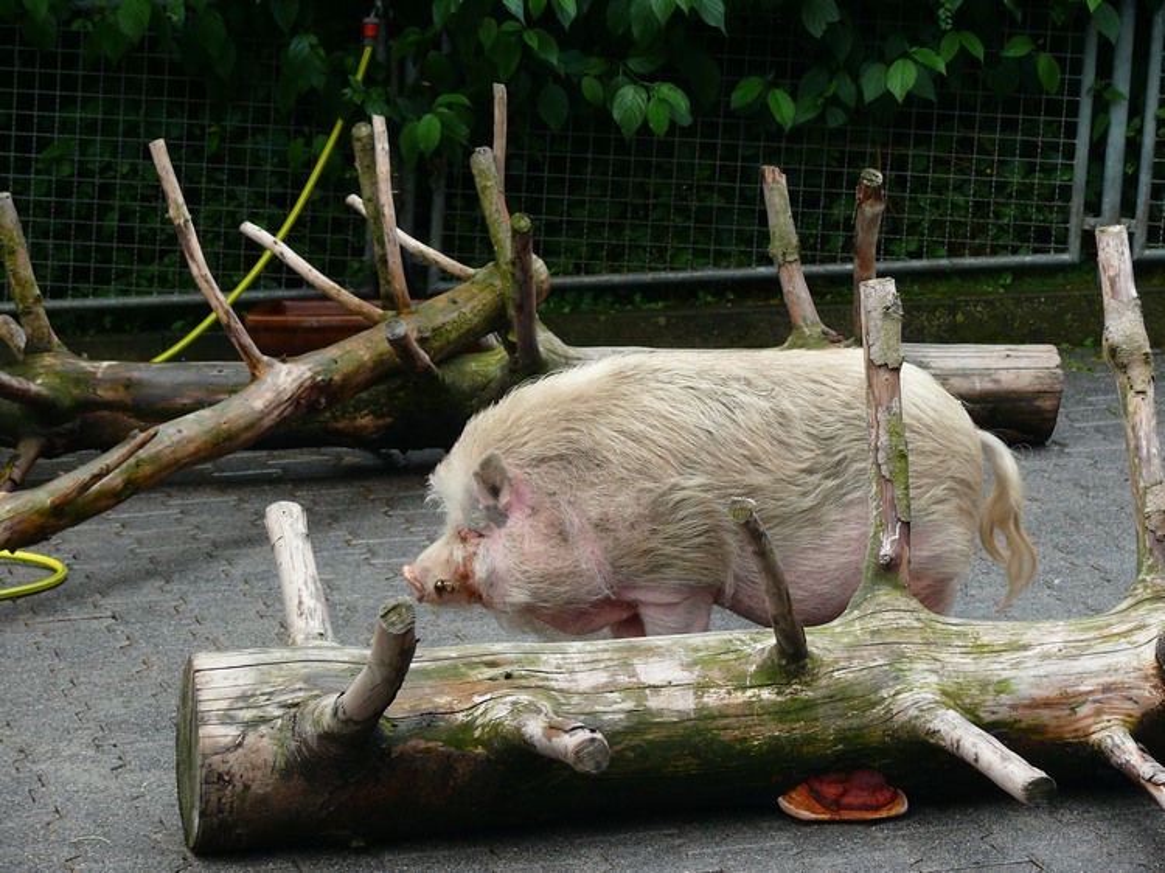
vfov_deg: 12.3
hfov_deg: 16.4
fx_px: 4037
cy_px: 436
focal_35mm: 120
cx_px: 582
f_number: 3.6
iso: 100
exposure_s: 1/100
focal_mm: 25.3
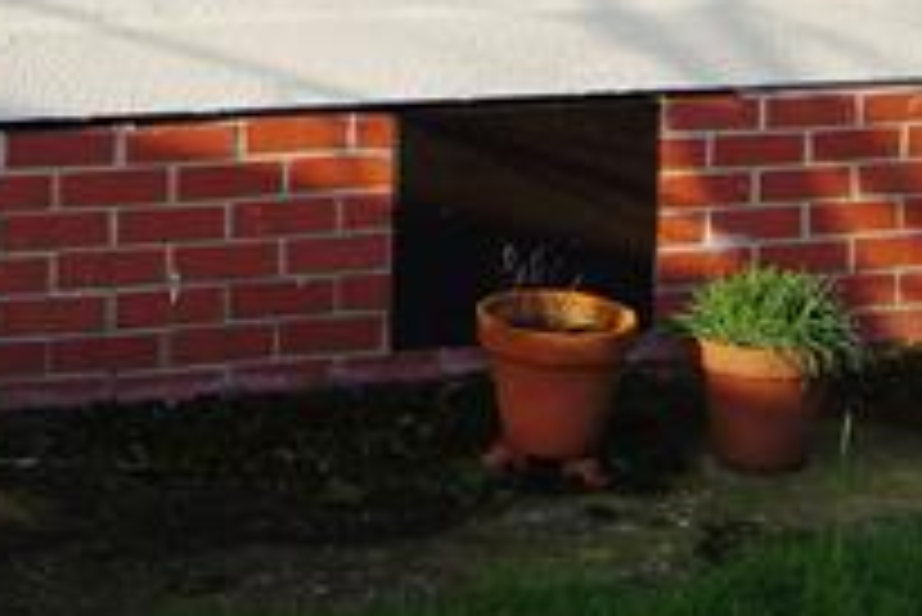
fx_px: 3075
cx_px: 157
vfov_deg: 10.7
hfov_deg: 16.9
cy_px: -492
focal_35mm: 120
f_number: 11
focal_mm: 16
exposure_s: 1/80
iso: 100
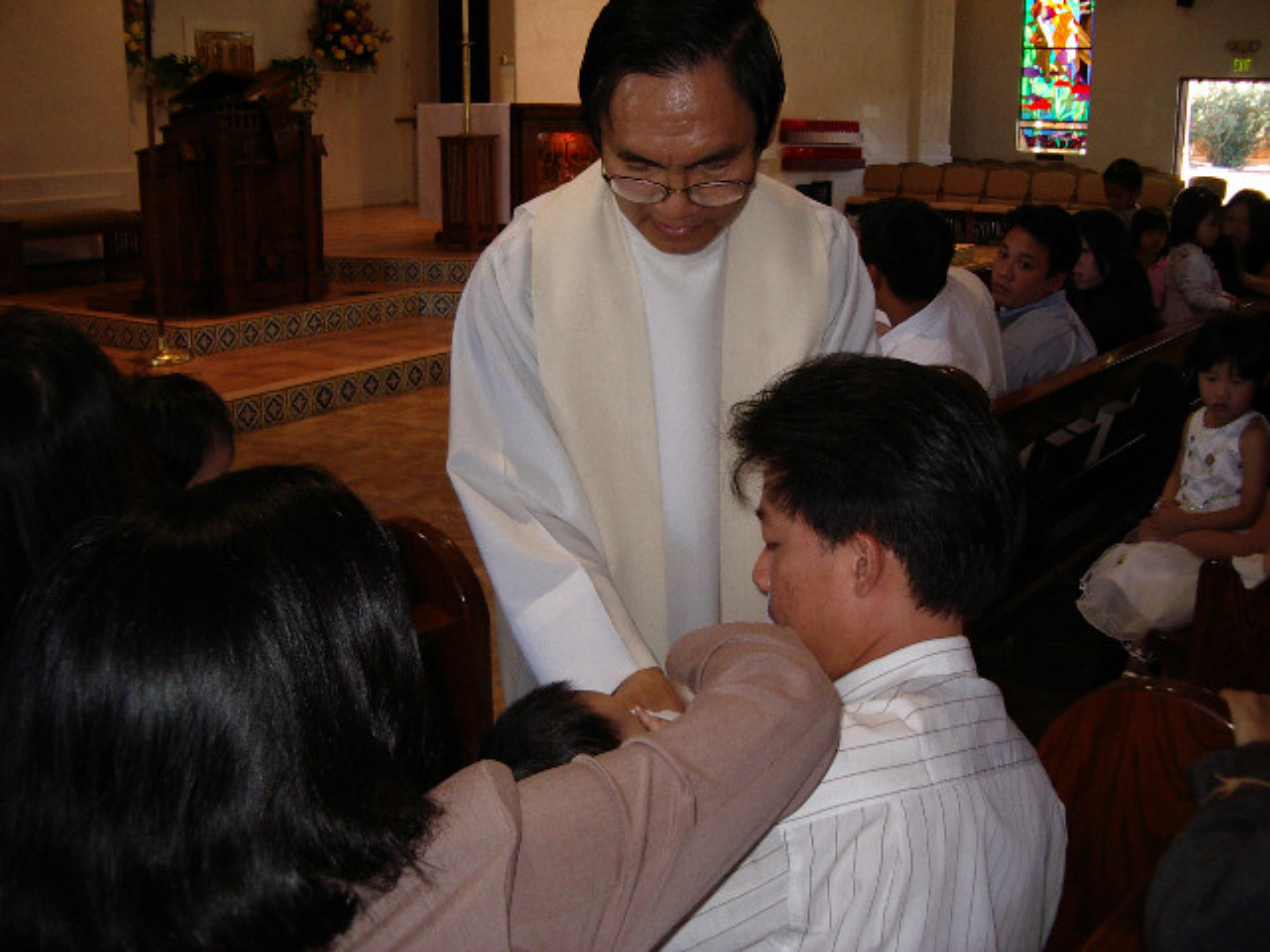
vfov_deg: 37.7
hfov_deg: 49.0
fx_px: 1394
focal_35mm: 38
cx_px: 635
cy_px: 476
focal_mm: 5.8
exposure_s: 1/60
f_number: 2.6
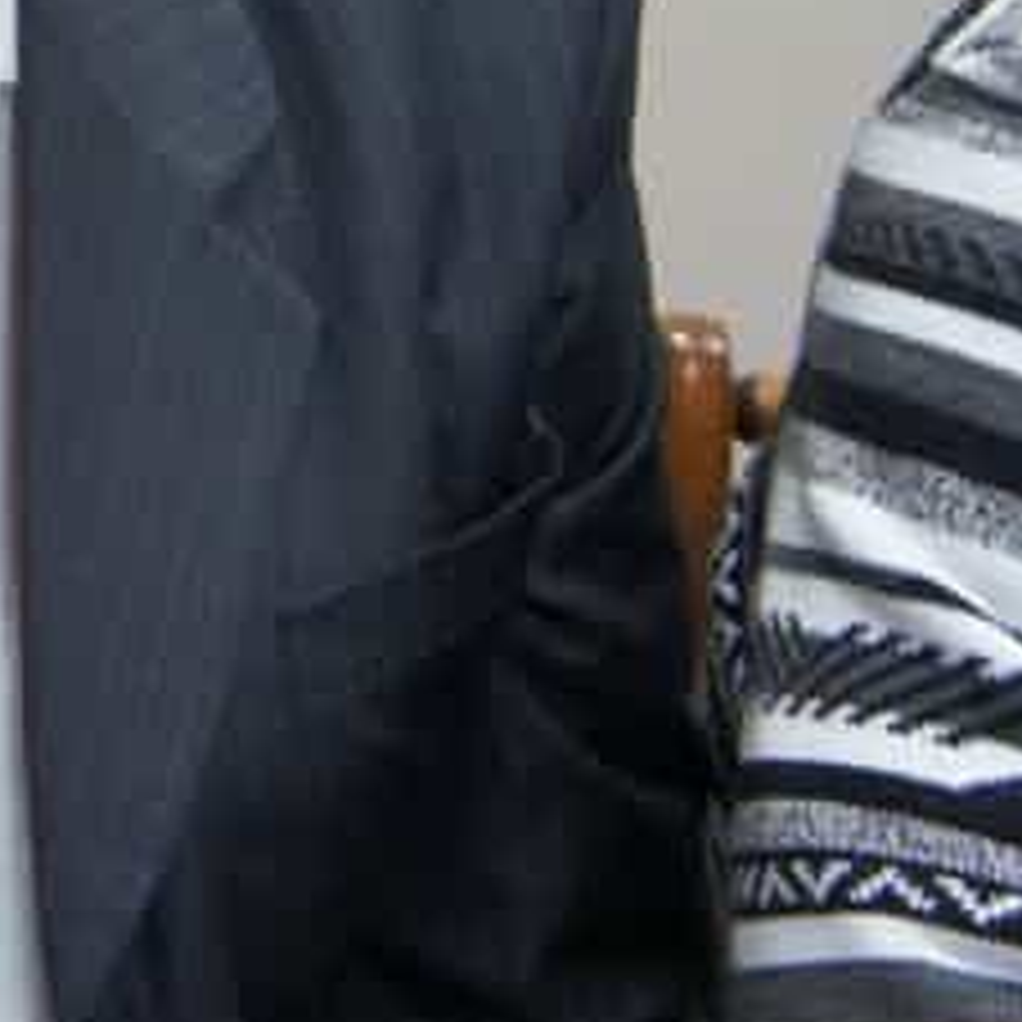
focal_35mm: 178
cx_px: -1094
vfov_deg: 9.7
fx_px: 5943
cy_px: -151
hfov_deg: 9.2
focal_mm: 31
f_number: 4.5
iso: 640
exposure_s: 1/50
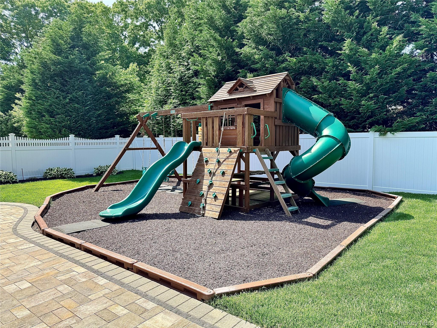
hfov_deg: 71.6
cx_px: 218
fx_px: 303
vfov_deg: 56.8
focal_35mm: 24
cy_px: 164
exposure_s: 1/1311
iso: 80
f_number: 1.78
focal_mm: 6.76
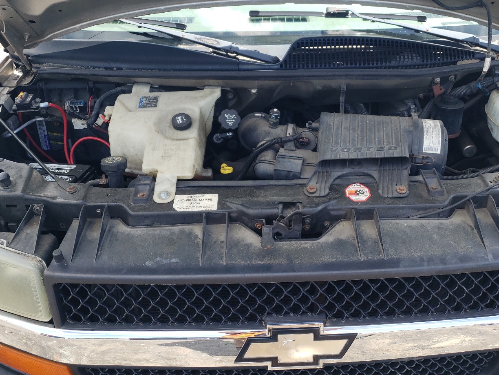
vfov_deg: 41.6
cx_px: 278
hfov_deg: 53.8
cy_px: 154
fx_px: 490
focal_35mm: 34
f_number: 1.5
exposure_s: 1/625
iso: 50
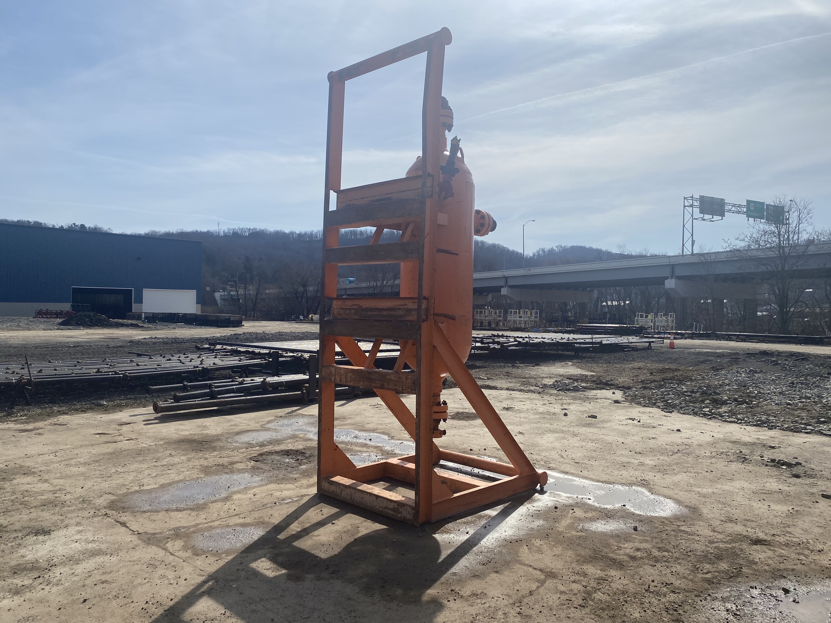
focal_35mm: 26
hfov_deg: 67.3
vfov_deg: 53.1
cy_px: 312
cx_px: 416
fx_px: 624
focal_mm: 4.25
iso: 32
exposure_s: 1/8197
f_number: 1.8
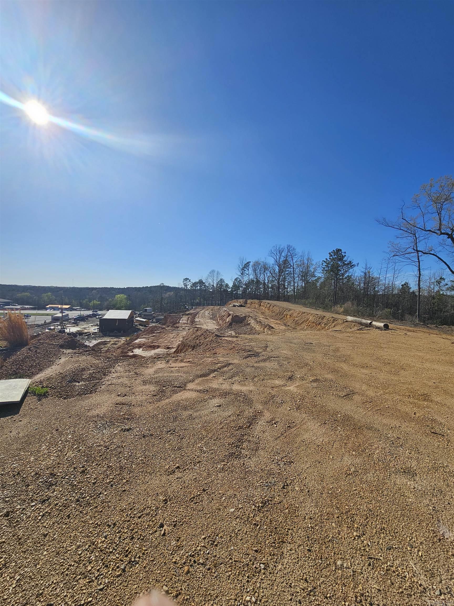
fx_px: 227
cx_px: 227
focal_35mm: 13
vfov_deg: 106.2
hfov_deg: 89.9
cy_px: 303
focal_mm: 2.2
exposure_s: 1/5130
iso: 50
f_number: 2.2
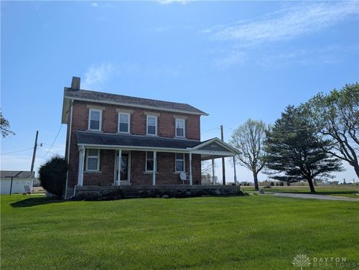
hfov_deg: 71.5
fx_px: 249
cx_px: 180
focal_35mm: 24
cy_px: 135
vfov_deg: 56.9
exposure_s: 1/1241
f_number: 1.68
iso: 21
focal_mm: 6.9
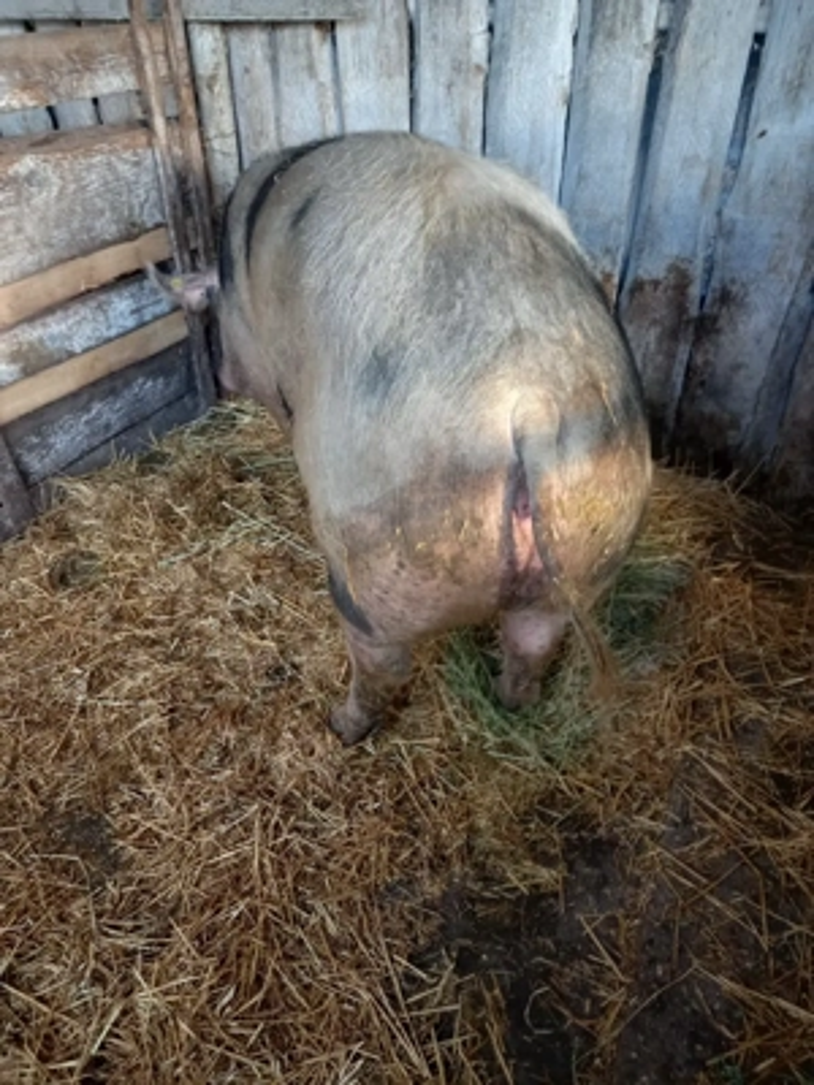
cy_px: 542
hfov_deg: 54.9
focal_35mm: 25
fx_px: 784
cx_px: 407
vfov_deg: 69.4
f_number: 2
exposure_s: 1/40
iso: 160
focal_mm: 4.6
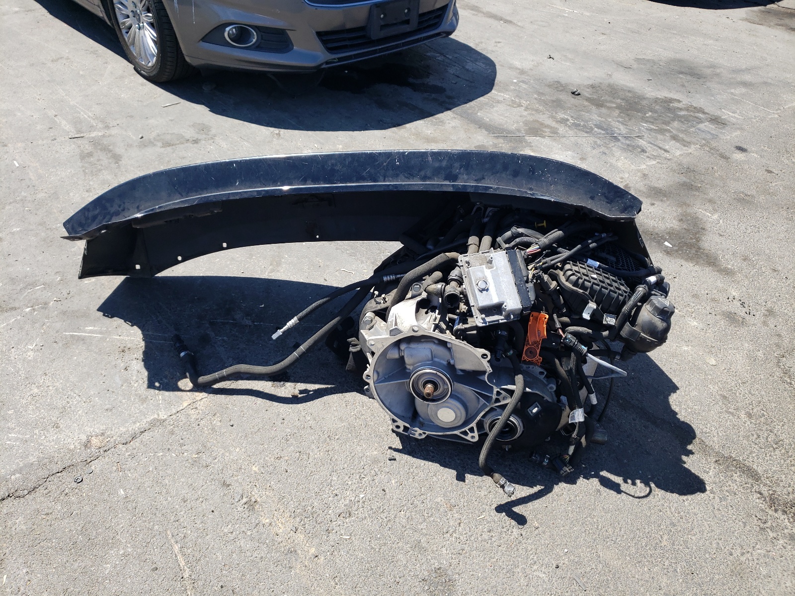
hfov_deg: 67.3
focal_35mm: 26
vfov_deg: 53.1
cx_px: 398
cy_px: 298
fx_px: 597
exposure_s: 1/1667
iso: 50
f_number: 1.5
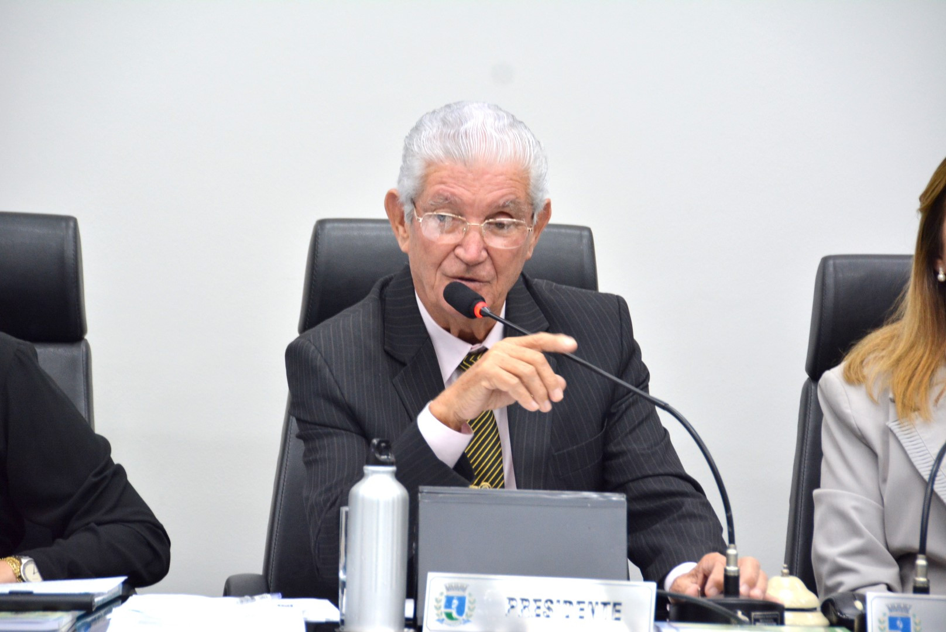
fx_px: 5128
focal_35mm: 195
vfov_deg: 7.1
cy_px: 316
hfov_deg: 10.5
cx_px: 473
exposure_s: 1/60
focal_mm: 130
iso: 800
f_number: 5.6
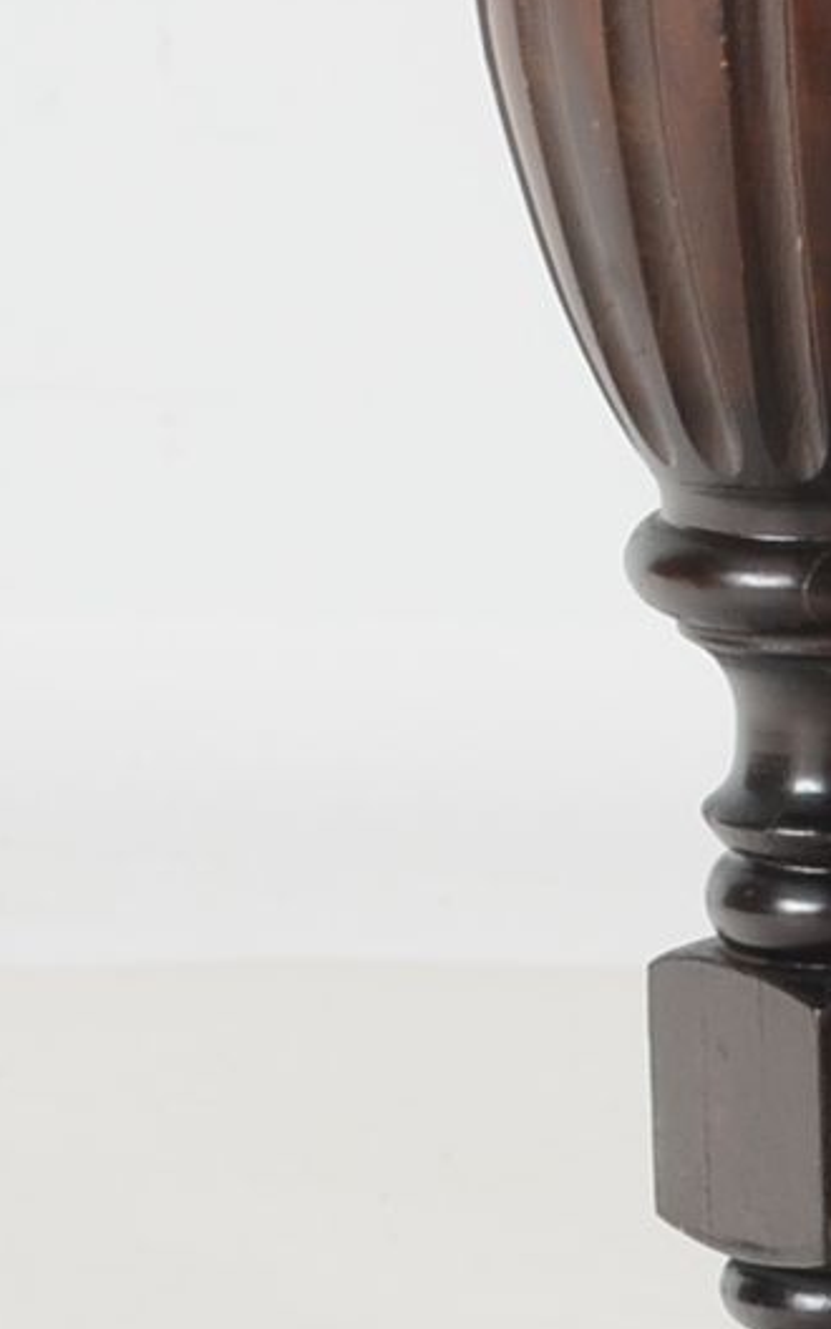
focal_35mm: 413
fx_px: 14965
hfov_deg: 3.2
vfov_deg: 5.1
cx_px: 1768
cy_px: 1515
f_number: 7.1
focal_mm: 58
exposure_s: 1/125
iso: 200
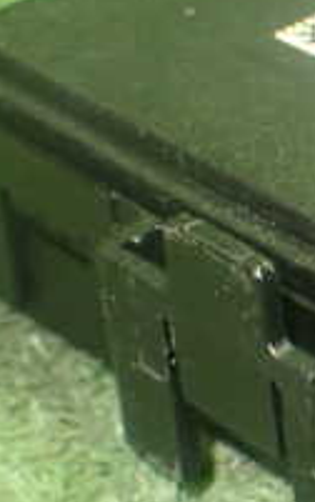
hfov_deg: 7.9
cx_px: 685
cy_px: 225
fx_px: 2166
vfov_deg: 13.2
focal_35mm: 158
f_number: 3.2
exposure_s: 1/20
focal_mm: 9.01
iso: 800
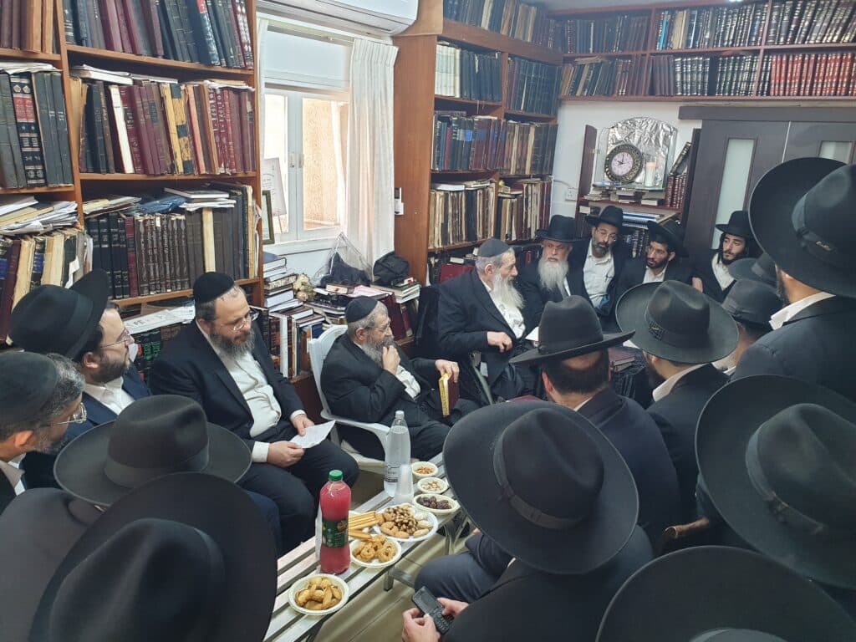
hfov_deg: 67.3
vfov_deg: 53.1
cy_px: 321
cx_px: 428
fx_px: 643
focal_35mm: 26
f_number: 2.4
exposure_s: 1/50
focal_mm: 4.3
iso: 125
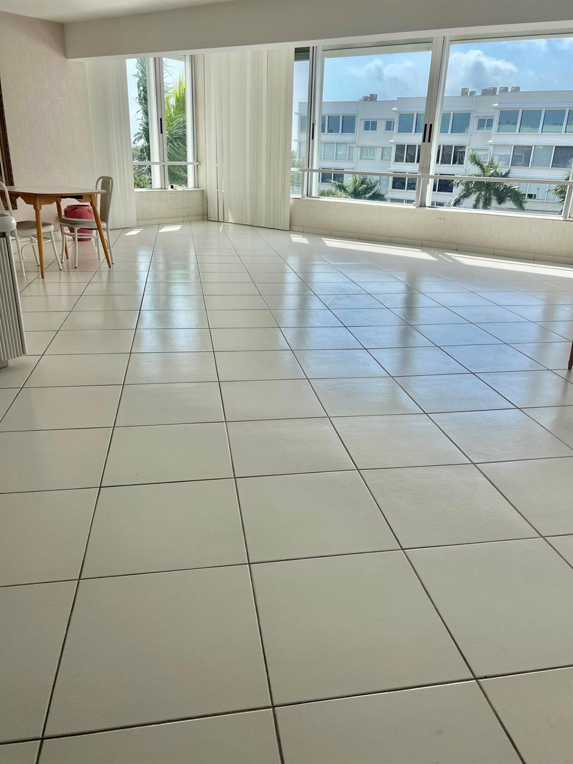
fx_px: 574
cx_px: 286
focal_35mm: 26
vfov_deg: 67.3
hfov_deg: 53.1
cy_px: 382
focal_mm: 5.7
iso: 50
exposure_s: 1/2299
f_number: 1.5
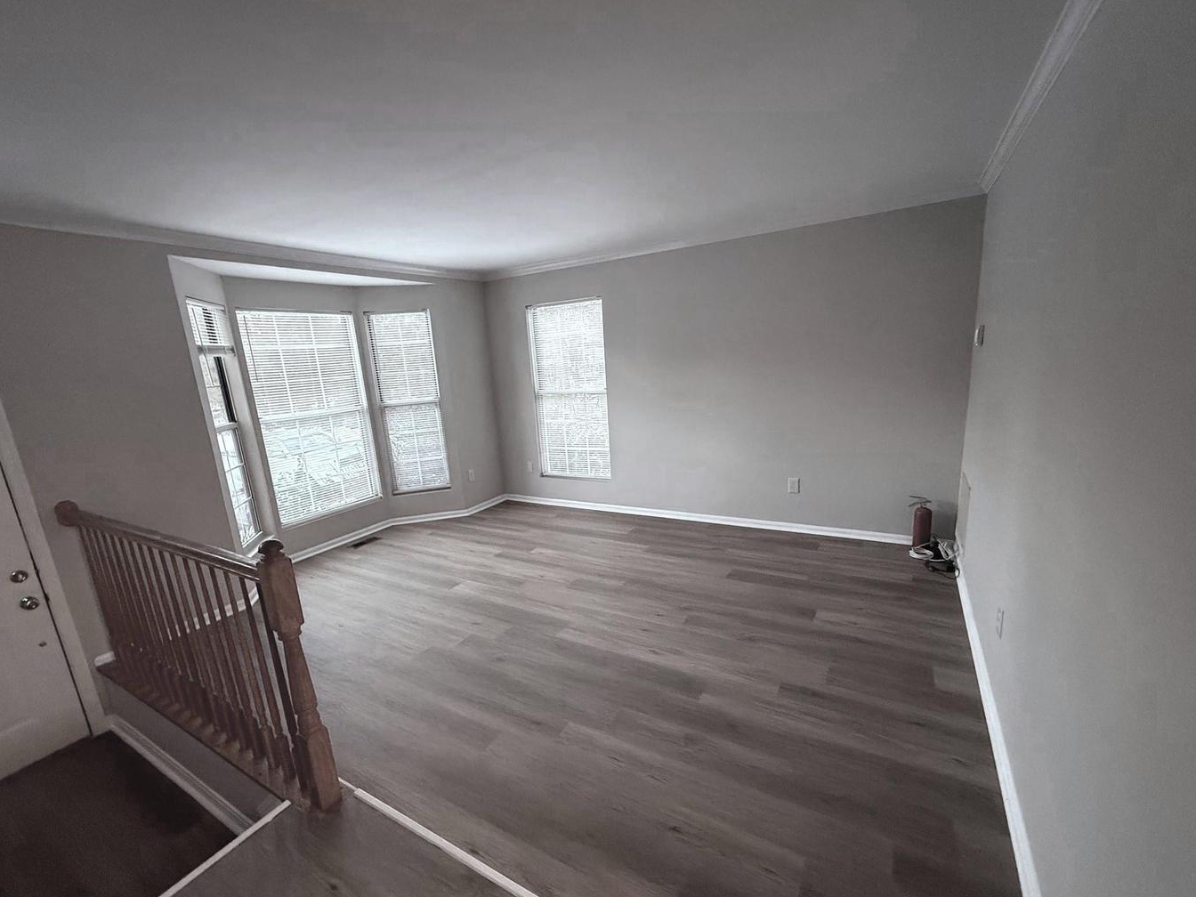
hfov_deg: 98.2
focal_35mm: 15
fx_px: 518
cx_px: 596
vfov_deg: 81.7
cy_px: 473
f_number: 2.2
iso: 640
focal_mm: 2.22
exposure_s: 1/60
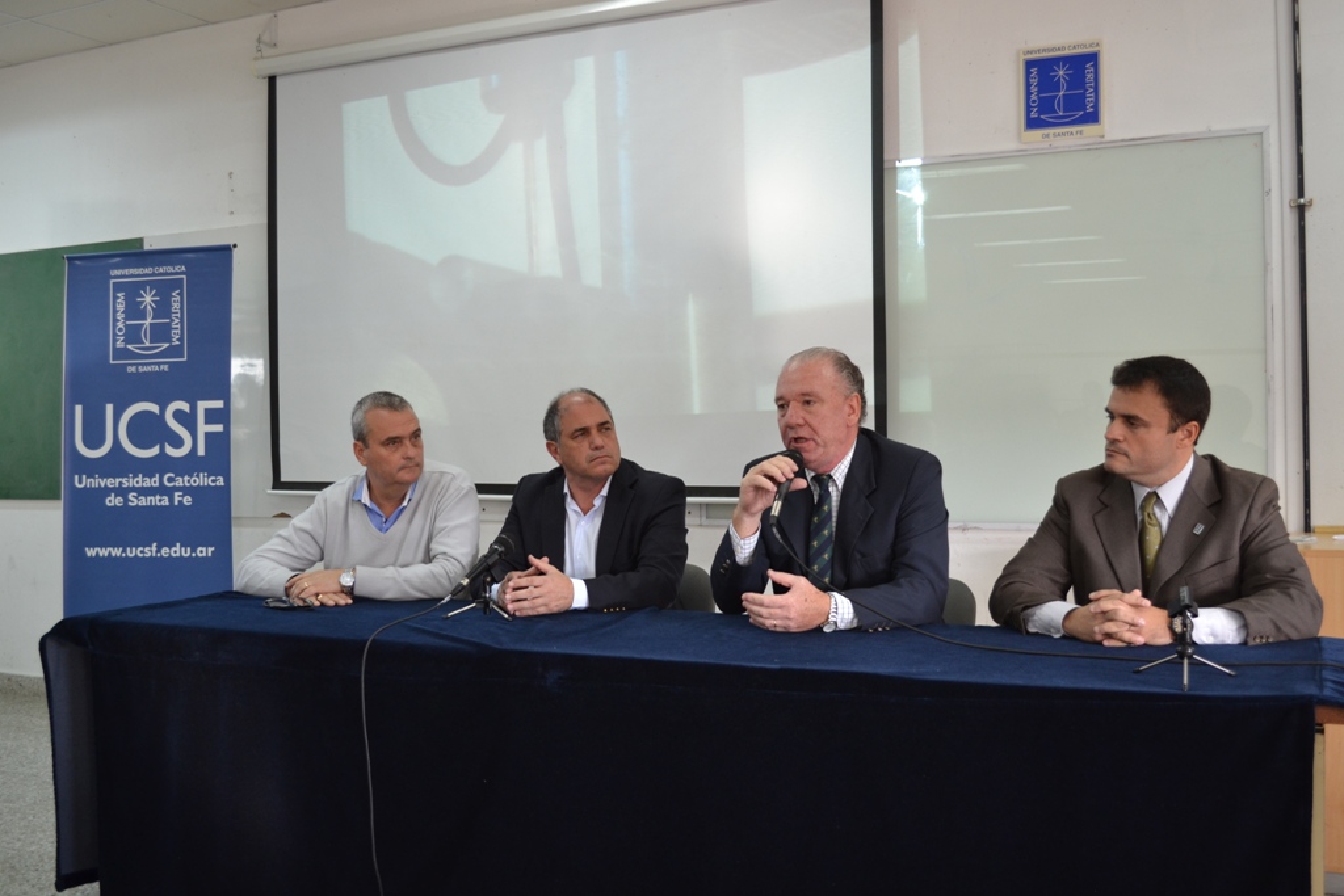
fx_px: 1344
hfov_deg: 53.1
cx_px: 672
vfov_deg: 36.9
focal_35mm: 36
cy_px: 448
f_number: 4
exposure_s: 1/50
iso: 400
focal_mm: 24
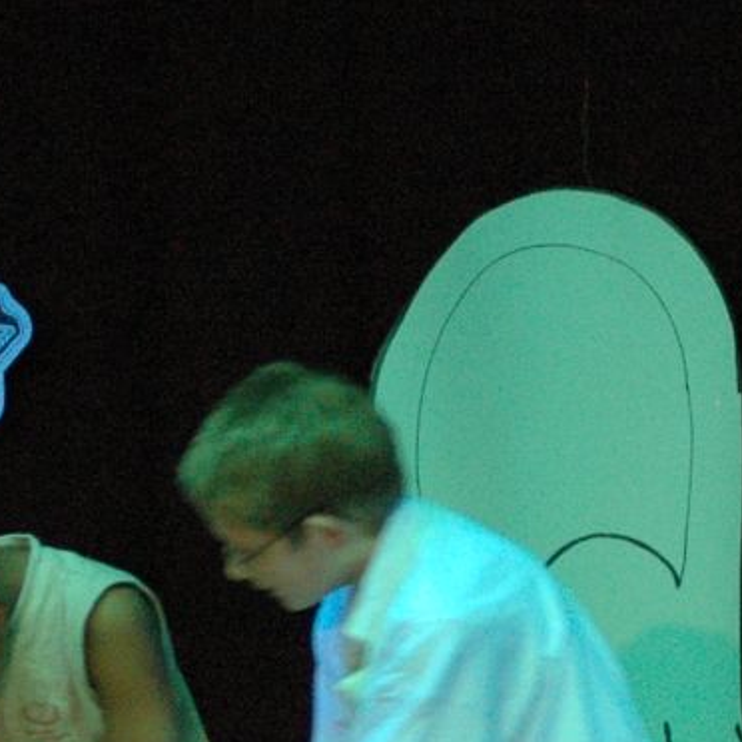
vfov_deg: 4.9
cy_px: 802
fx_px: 8730
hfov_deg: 4.9
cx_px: 419
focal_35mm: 360
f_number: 4
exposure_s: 1/20
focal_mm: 70
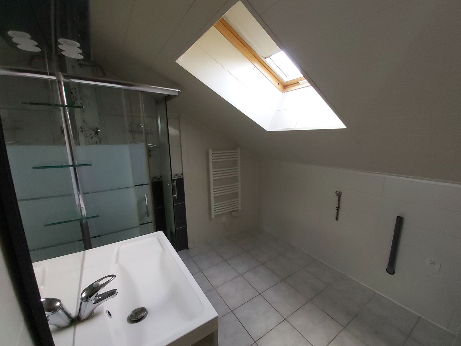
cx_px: 238
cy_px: 181
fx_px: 173
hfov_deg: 106.1
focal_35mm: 13
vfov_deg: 89.9
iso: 200
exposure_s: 1/33
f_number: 2.2
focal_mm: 1.42
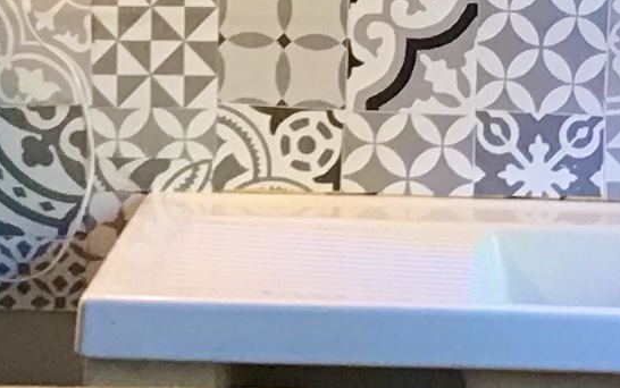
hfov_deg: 9.6
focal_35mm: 219
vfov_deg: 5.8
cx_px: 430
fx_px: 3703
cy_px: -483
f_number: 1.8
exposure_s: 1/17
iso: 50
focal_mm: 3.99
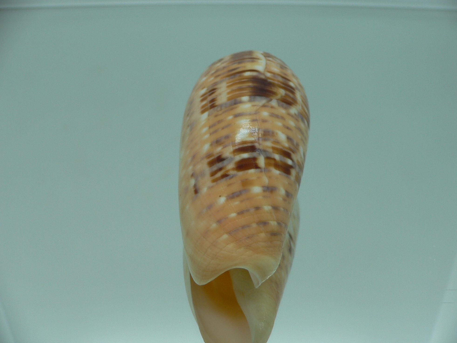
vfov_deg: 39.7
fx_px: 475
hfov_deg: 51.3
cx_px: 235
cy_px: 175
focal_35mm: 36
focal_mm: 4.6
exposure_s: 1/80
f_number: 2.8
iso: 80
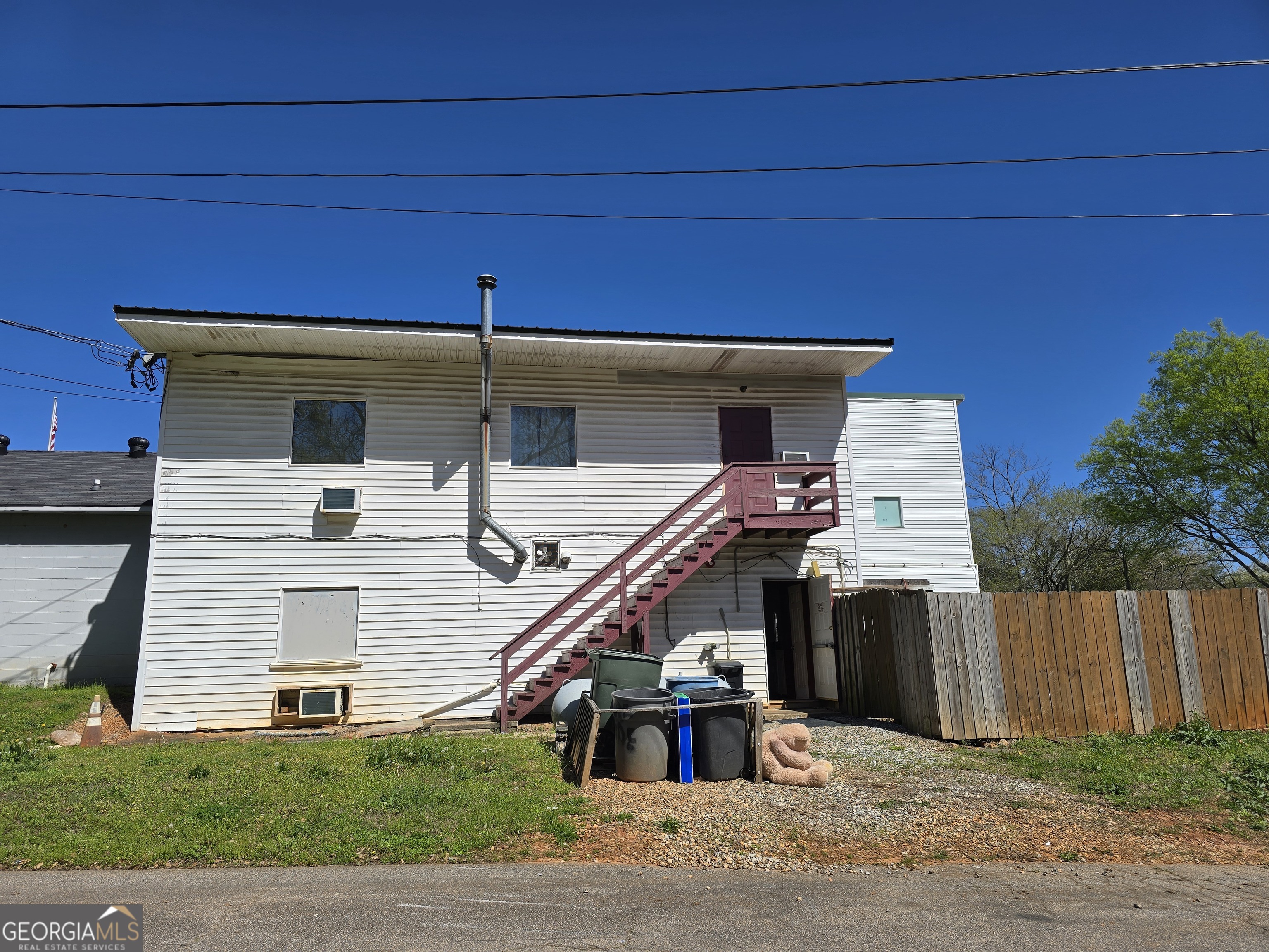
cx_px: 634
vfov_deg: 58.9
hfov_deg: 73.9
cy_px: 476
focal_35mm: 23
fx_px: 843
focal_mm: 6.3
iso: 12
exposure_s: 1/1465
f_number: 1.7
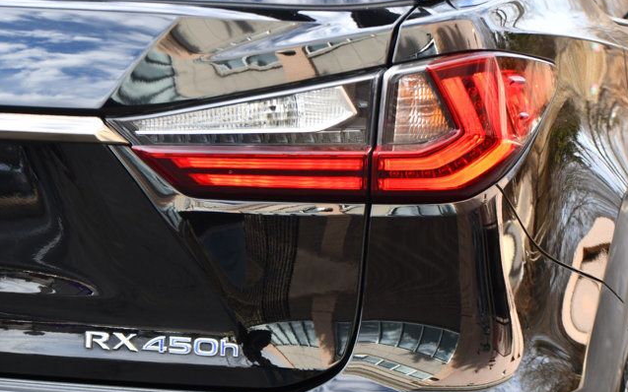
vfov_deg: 10.6
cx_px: 314
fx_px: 2105
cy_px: 203
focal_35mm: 123
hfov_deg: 17.0
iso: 400
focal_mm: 80
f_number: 5.6
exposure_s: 1/250
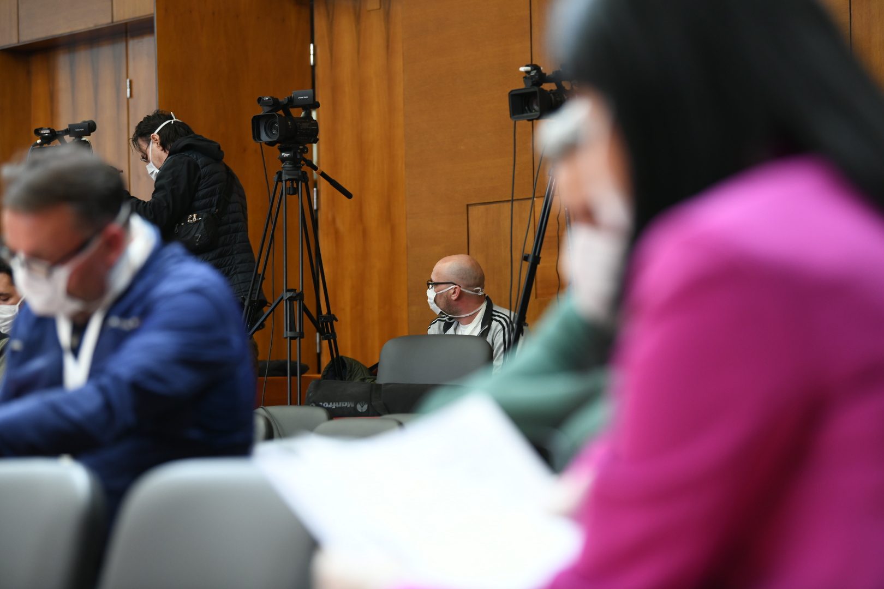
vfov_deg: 13.7
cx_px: 442
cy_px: 294
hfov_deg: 20.4
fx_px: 2455
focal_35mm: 100
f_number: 2.8
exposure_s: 1/100
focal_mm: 100
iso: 1000
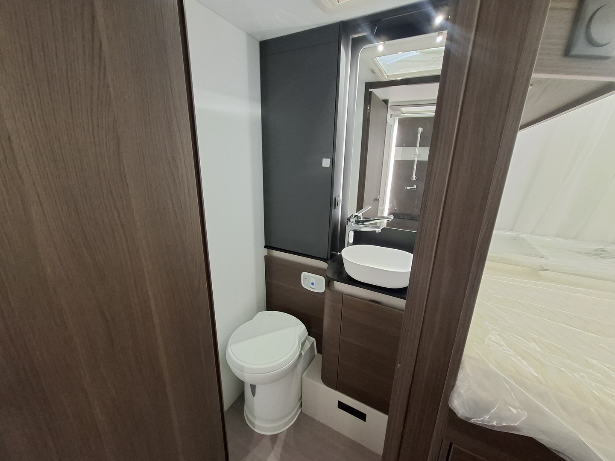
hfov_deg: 106.2
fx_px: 231
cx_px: 308
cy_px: 230
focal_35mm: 13
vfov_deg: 89.9
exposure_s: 1/25
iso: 320
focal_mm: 1.74
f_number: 2.2
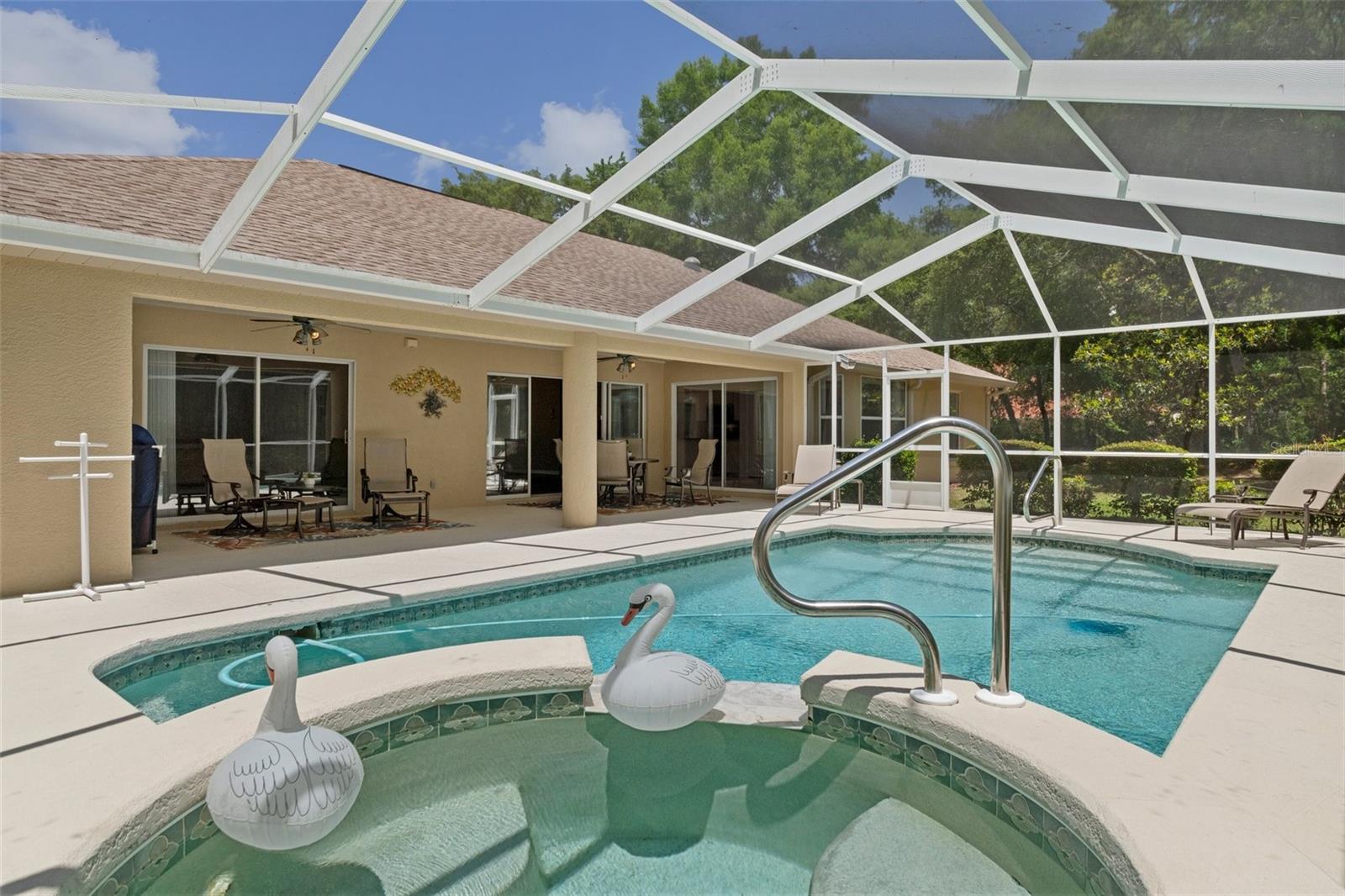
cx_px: 672
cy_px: 448
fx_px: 728
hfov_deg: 85.4
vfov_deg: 63.2
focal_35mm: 20
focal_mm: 13
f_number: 8
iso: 320
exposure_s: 1/250
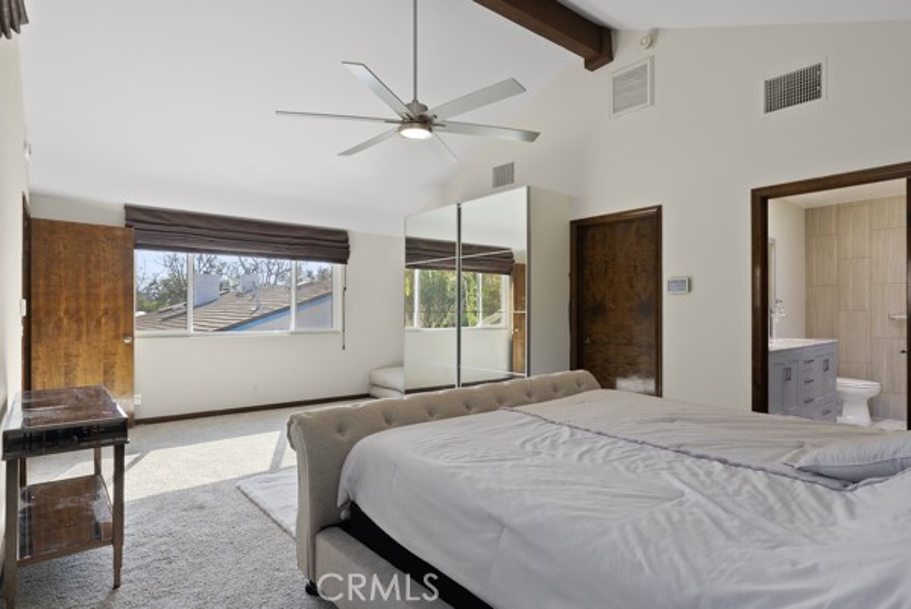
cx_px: 456
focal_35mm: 20
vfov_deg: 62.0
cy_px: 304
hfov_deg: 83.9
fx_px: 506
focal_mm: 20
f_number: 8
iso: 250
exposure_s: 1/4
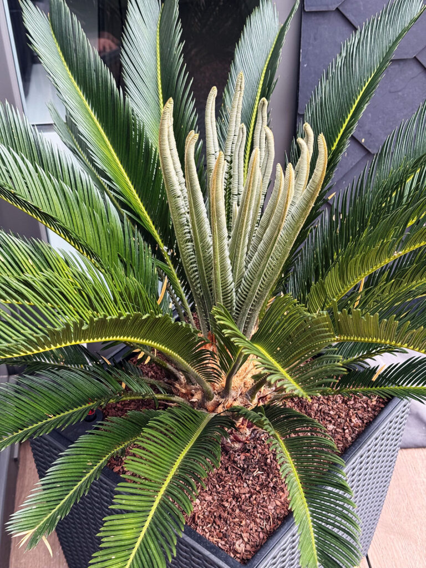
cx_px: 213
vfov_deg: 39.7
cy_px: 284
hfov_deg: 30.3
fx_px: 788
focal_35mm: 48
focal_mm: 6.76
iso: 64
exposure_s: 1/239
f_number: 1.78
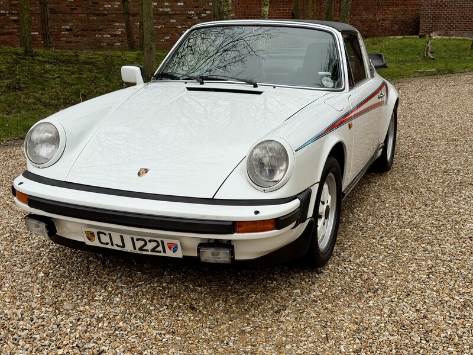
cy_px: 178
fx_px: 656
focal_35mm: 48
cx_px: 236
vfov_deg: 30.3
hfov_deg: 39.7
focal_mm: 6.76
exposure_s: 1/121
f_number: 1.78
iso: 64
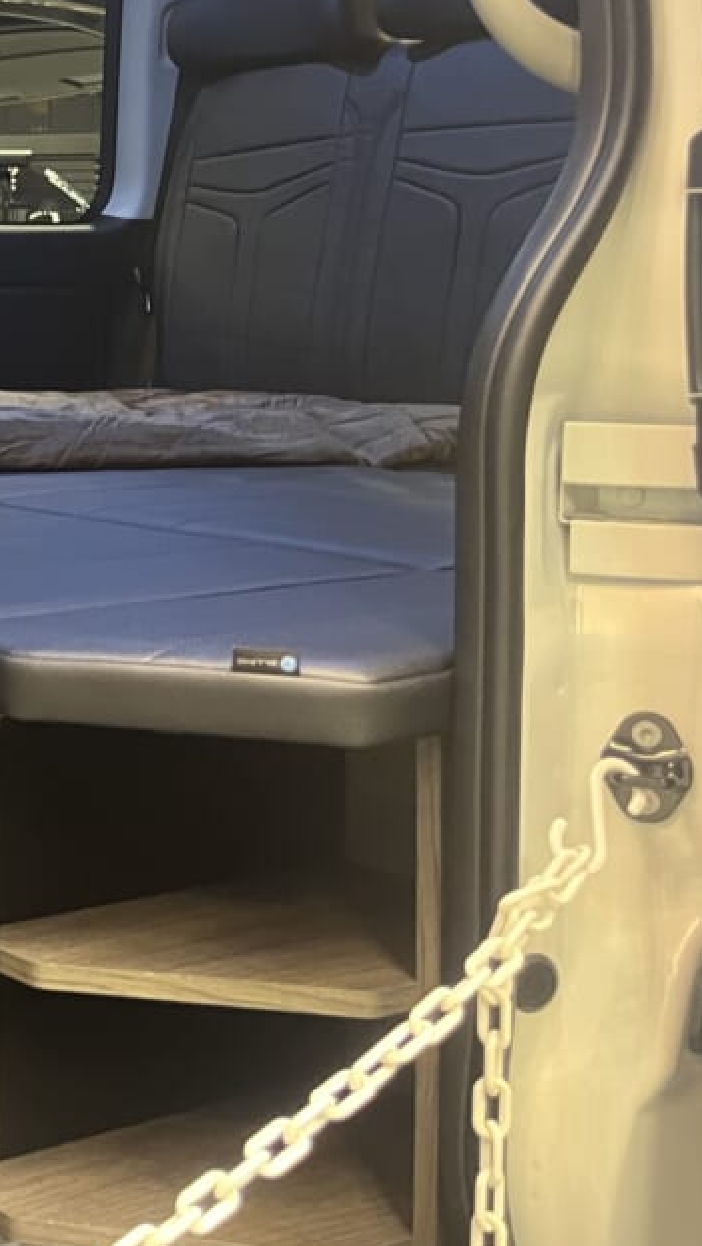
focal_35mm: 58
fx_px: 1918
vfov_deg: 35.4
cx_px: -548
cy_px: 347
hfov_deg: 17.1
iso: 500
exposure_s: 1/60
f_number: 1.6
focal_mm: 5.1
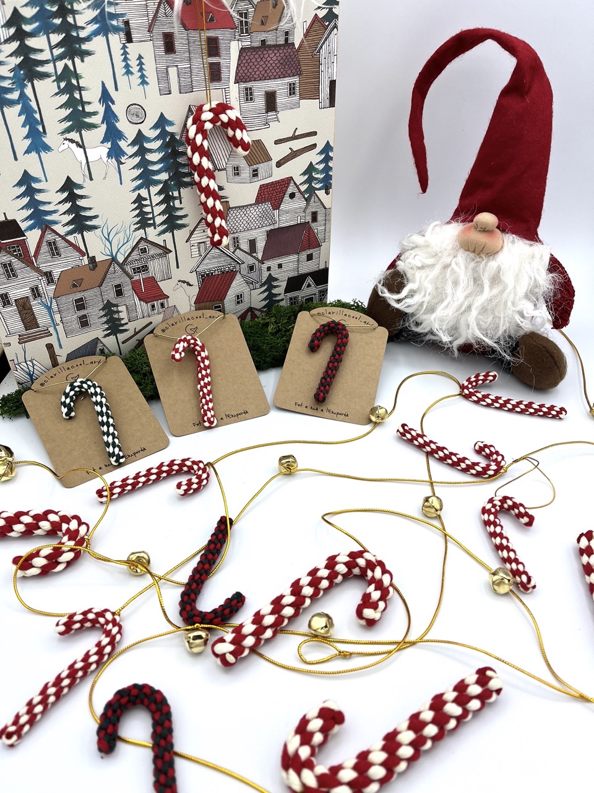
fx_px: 595
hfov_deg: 53.1
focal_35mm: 26
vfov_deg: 67.3
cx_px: 297
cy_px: 396
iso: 50
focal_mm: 5.1
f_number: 1.6
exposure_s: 1/1458
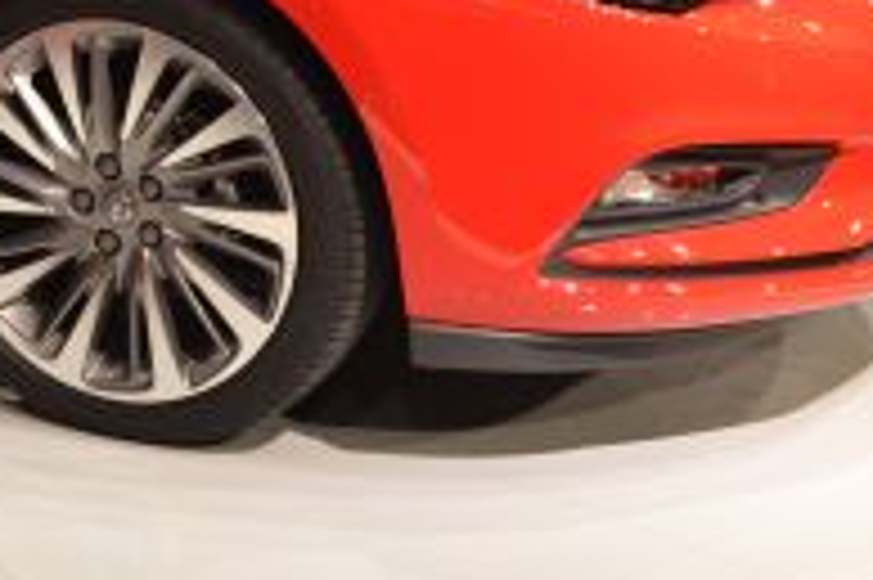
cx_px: -261
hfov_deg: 18.3
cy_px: -366
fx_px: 2520
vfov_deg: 12.3
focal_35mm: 104
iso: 1600
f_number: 4.5
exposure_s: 1/100
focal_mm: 31
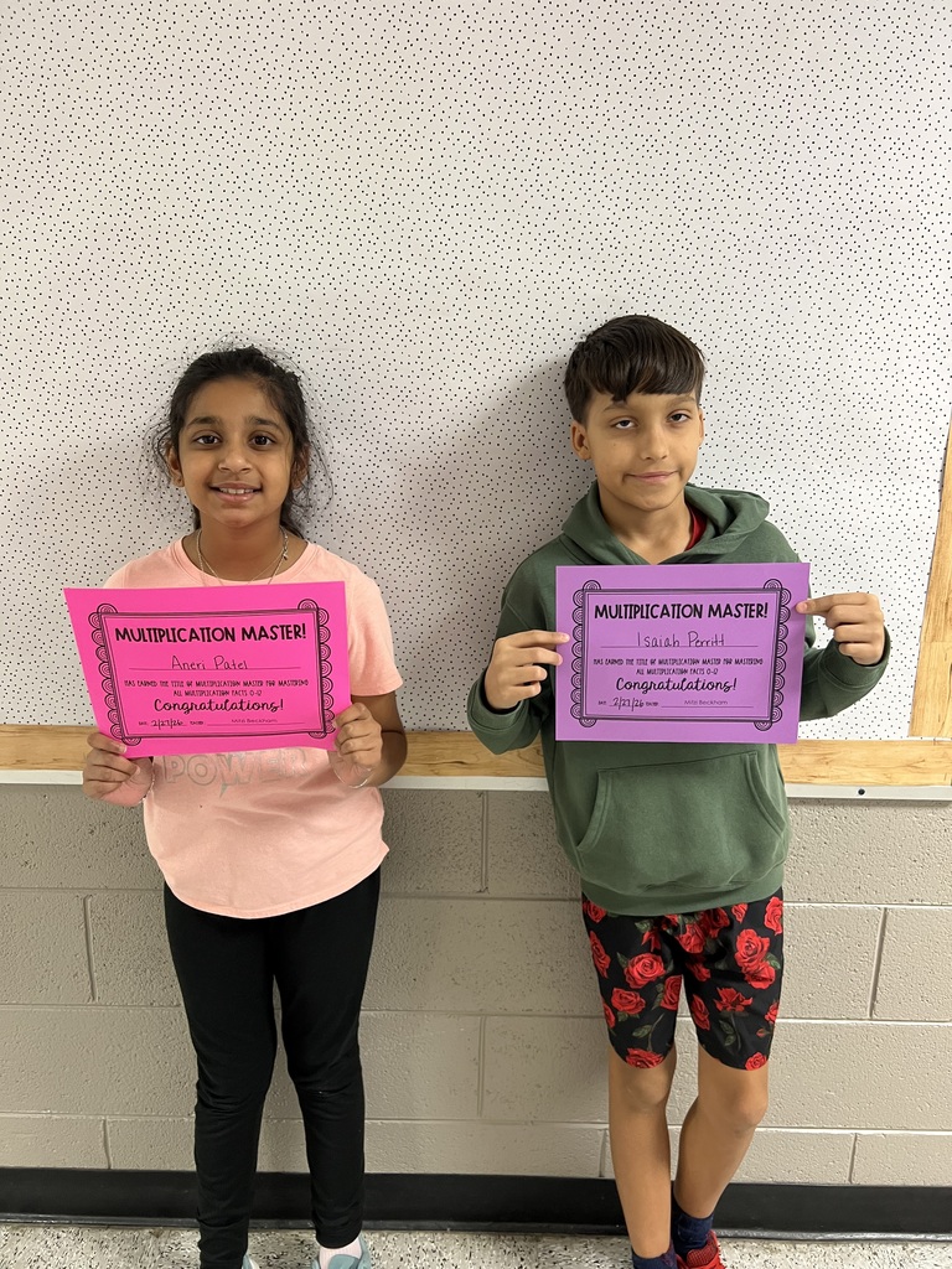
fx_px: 953
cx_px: 476
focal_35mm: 26
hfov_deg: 53.1
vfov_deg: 67.3
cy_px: 634
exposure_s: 1/60
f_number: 1.5
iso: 250
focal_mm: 5.7
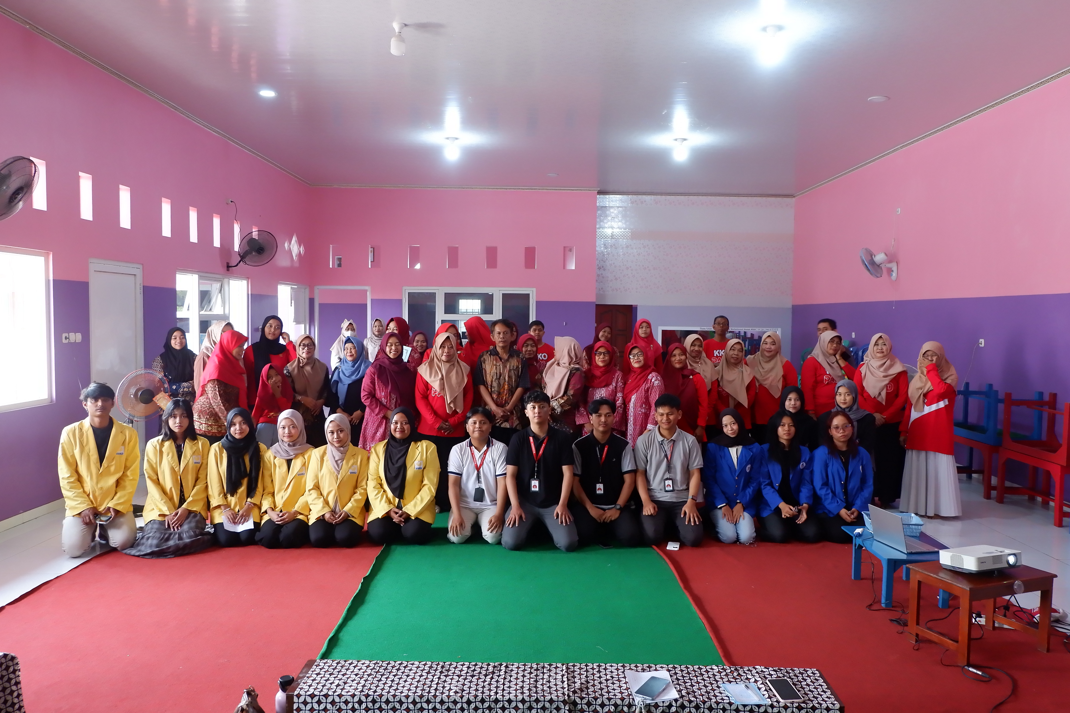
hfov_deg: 69.4
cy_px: 356
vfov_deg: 49.6
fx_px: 773
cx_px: 535
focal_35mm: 26
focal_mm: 17.5
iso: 1000
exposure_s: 1/38
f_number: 4
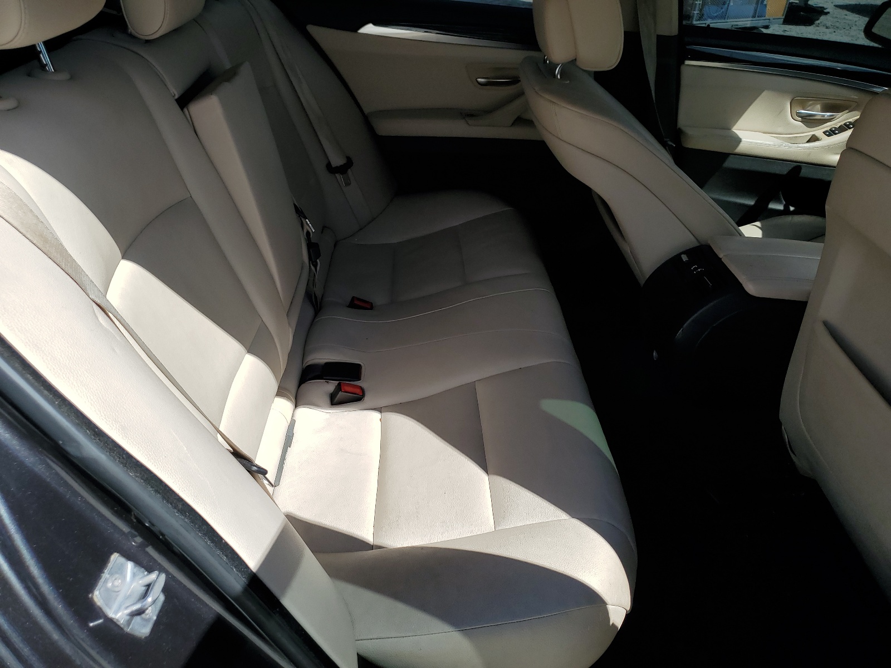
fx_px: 669
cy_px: 334
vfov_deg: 53.1
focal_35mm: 26
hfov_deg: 67.3
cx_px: 446
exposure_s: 1/2500
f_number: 1.5
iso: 50
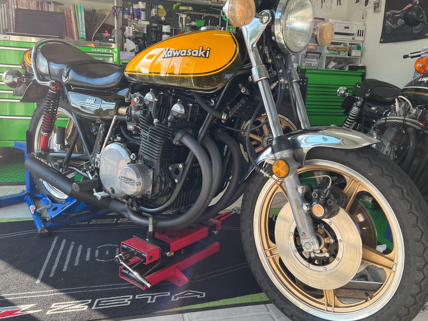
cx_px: 236
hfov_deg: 58.2
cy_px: 153
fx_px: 383
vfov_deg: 45.4
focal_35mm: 31
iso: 40
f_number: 1.5
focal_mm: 5.7
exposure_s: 1/217
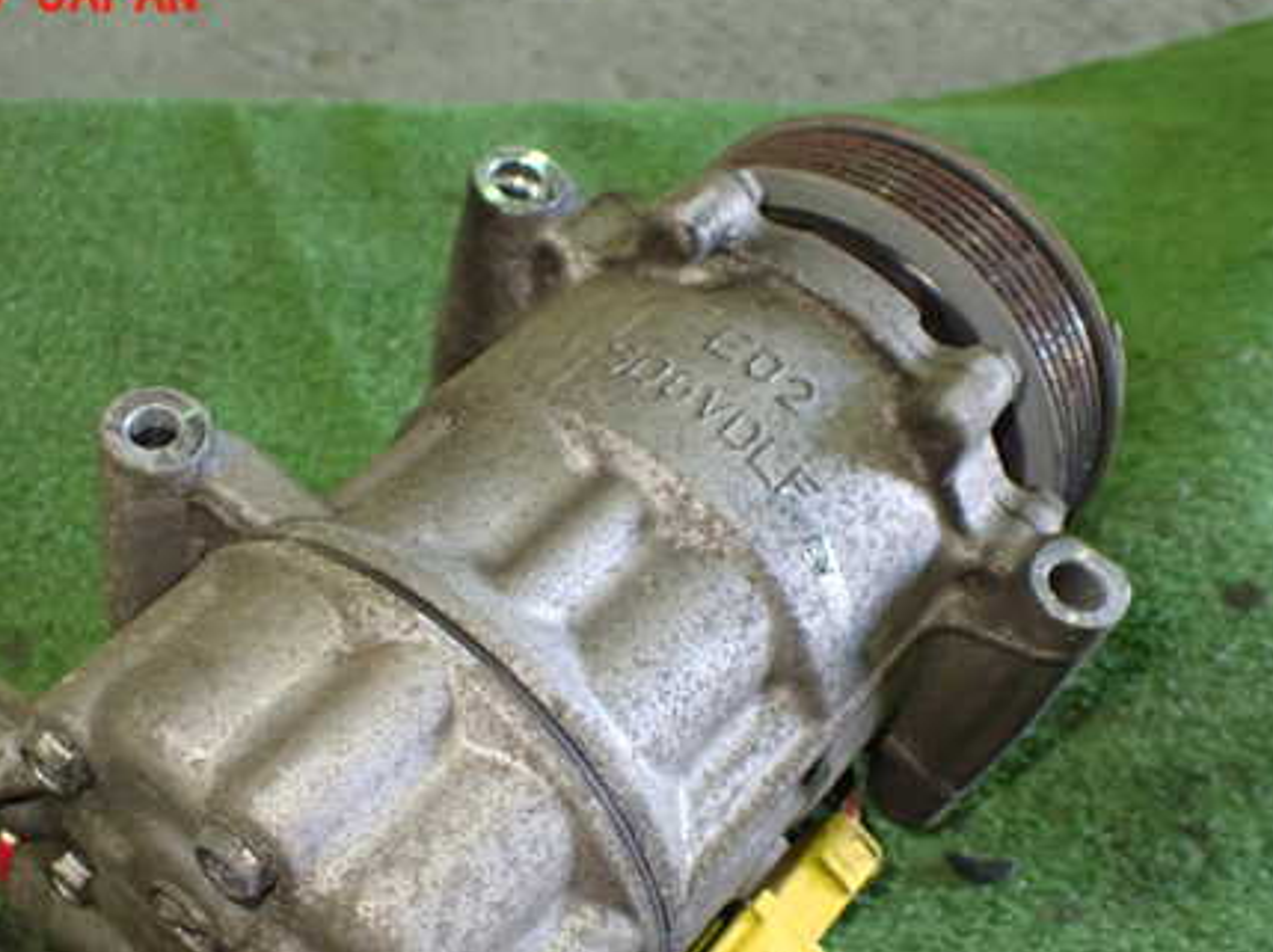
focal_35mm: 42
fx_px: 1543
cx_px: 549
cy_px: 623
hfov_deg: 44.7
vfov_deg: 34.0
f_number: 2.3
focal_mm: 5.4
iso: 800
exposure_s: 1/60
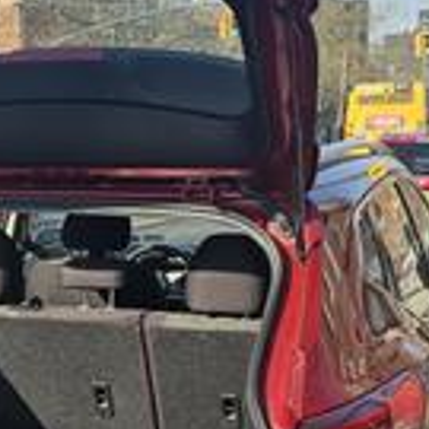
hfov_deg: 22.4
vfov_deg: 22.5
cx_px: 76
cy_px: 334
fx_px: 1066
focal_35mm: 76
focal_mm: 6.3
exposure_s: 1/334
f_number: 1.7
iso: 10
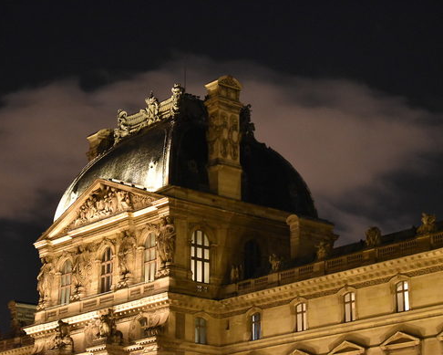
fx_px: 1253
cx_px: 177
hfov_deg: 20.0
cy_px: 173
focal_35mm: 96
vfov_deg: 16.1
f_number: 5.6
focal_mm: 55
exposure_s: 1/4
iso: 4000
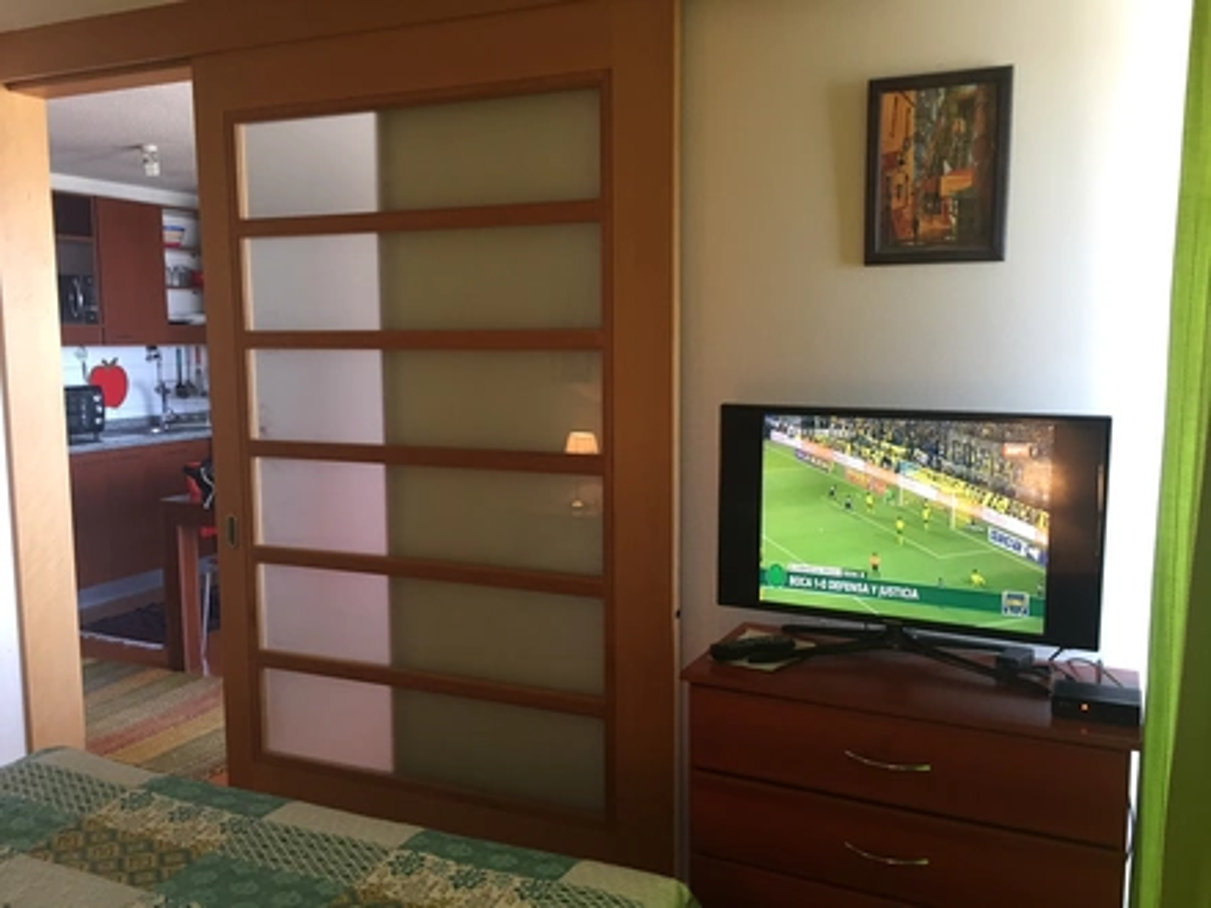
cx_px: 606
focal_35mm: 29
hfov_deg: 61.7
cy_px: 454
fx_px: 1015
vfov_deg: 48.2
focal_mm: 4.15
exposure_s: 1/33
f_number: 2.2
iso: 100
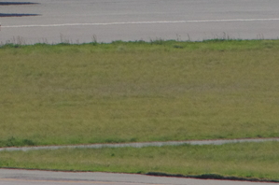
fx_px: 11910
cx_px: 90
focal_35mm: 1540
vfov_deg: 0.9
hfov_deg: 1.3
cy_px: -101
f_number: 13
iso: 1600
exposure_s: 1/2000
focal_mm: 300
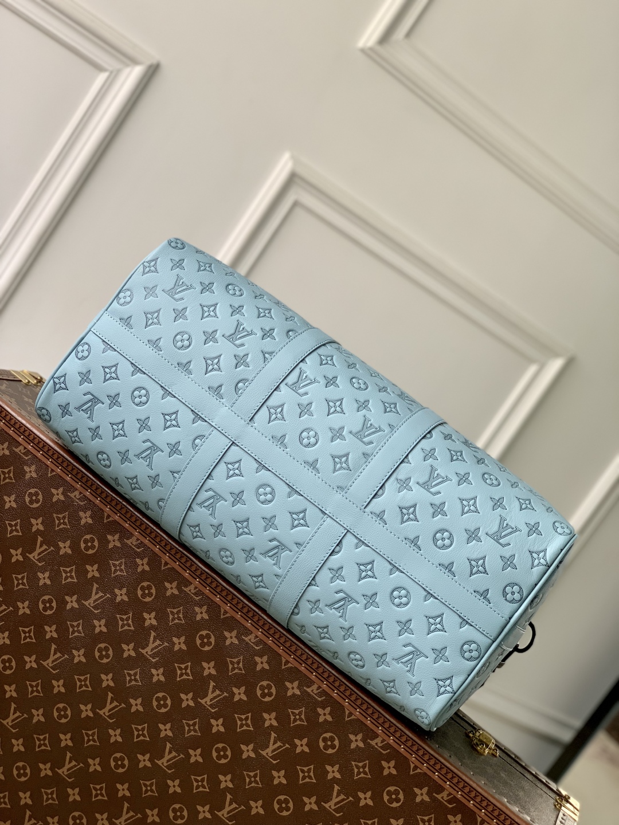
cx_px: 310
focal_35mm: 52
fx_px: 1240
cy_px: 412
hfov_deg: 28.0
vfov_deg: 36.8
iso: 40
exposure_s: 1/122
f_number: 2.4
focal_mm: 6
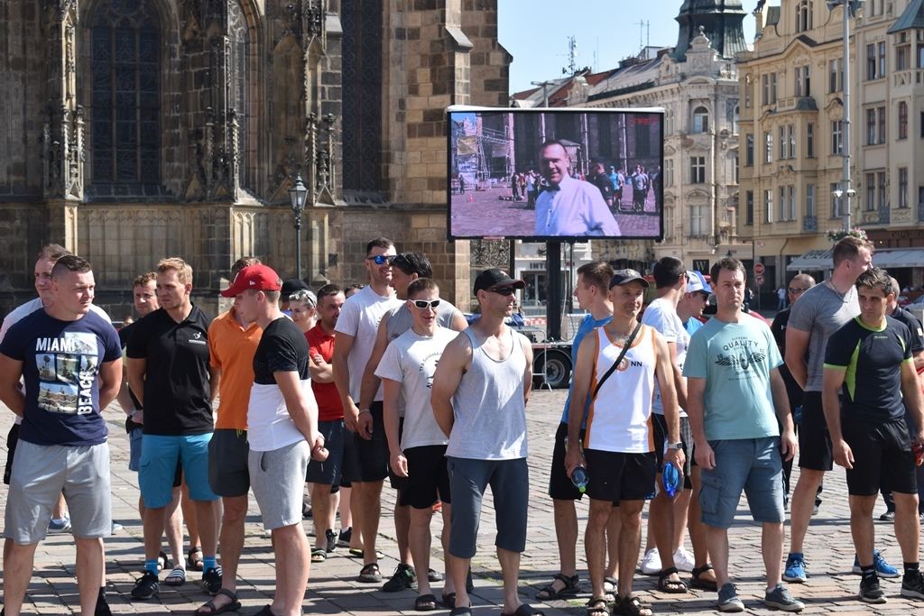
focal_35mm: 72
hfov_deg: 28.1
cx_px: 462
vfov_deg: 18.9
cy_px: 308
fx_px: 1848
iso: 100
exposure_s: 1/160
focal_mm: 48
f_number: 8
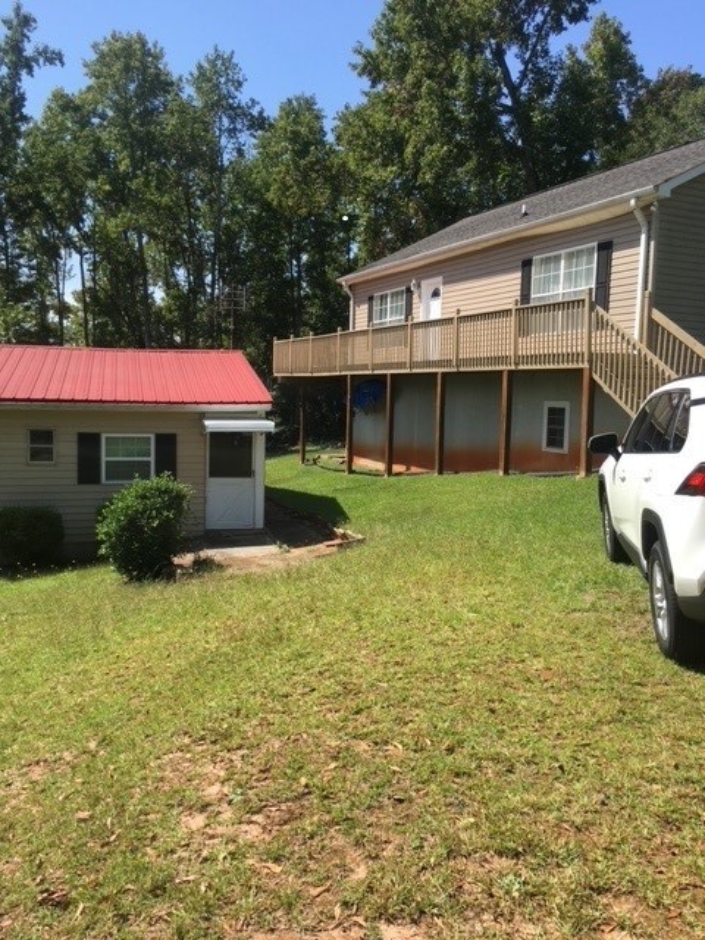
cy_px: 470
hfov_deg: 48.2
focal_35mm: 29
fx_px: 787
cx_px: 352
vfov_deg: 61.7
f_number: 2.2
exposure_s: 1/974
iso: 25
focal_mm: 4.15
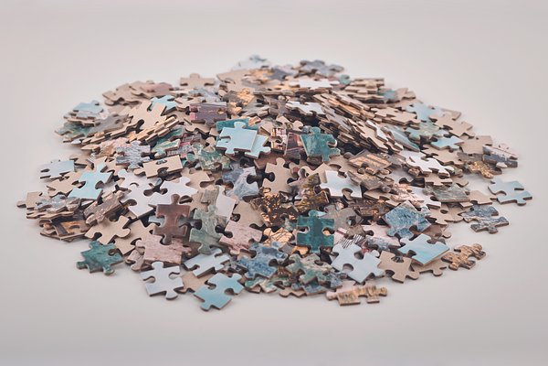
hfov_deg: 19.5
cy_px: 183
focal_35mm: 105
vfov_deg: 13.0
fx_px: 1598
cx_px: 274
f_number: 9
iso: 64
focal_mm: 105
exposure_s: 1/200
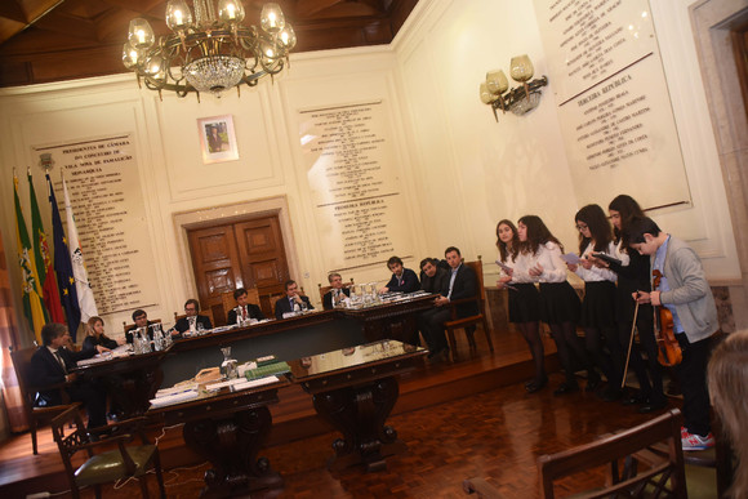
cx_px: 374
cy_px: 250
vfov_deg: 46.4
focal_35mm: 28
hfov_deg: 65.5
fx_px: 582
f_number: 4.5
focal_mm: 28
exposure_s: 1/80
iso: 1600
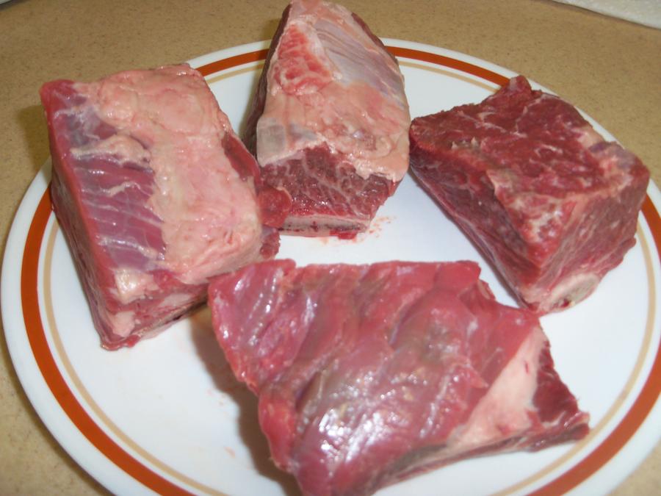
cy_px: 248
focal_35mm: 35
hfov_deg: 52.6
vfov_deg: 40.7
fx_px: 668
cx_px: 330
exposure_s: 1/30
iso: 100
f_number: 3
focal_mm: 6.3
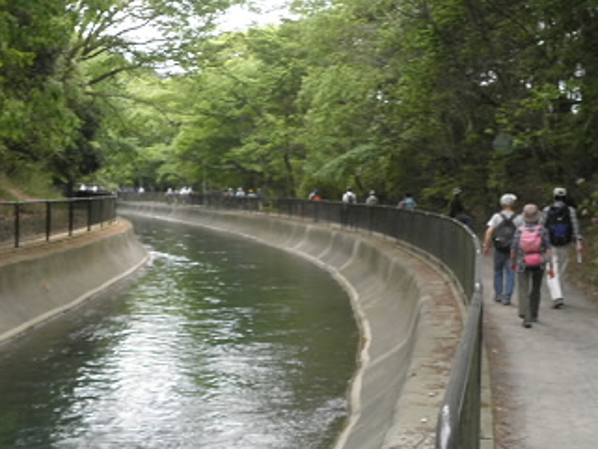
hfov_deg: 34.2
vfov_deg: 26.1
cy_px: 214
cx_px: 242
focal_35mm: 56
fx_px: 968
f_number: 4.3
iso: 64
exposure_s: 1/60
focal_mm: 8.2
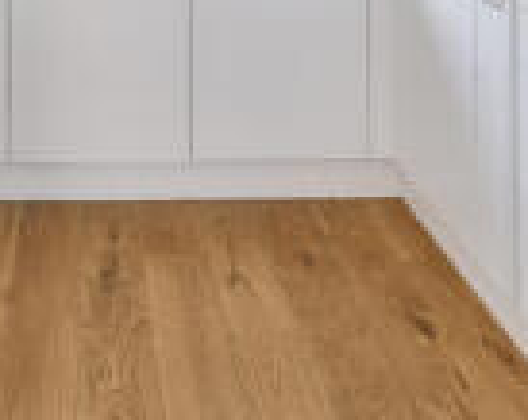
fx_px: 764
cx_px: 100
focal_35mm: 49
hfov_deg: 36.7
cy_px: -171
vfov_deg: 25.1
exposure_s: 1/5
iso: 100
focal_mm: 15
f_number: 8
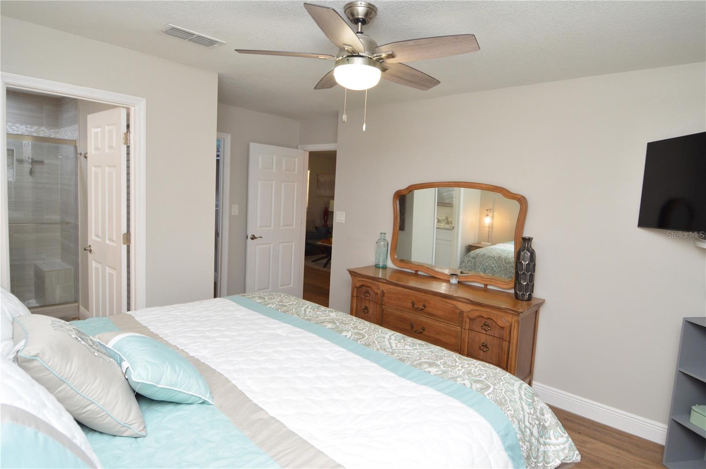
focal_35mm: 18
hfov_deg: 90.1
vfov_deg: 67.3
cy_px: 234
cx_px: 353
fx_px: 353
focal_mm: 12
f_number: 4
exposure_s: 1/60
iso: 400
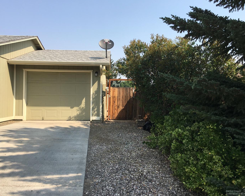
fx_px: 225
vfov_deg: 47.1
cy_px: 98
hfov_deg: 57.2
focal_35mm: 31
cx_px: 119
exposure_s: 1/1099
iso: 25
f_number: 2.2
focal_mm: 4.15
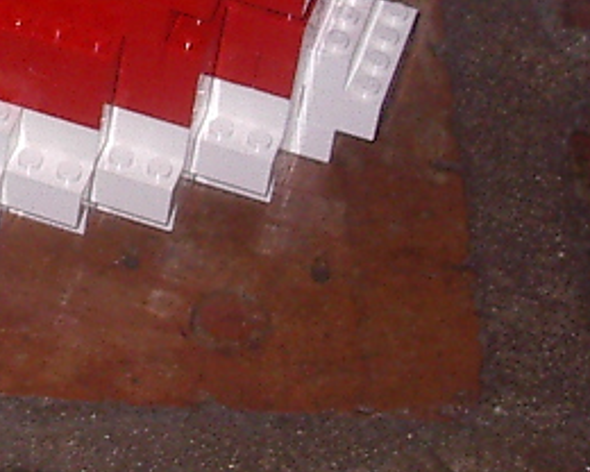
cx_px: -324
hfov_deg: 9.4
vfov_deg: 7.5
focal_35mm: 200
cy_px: -352
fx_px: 3492
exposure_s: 1/60
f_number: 3
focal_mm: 7.8
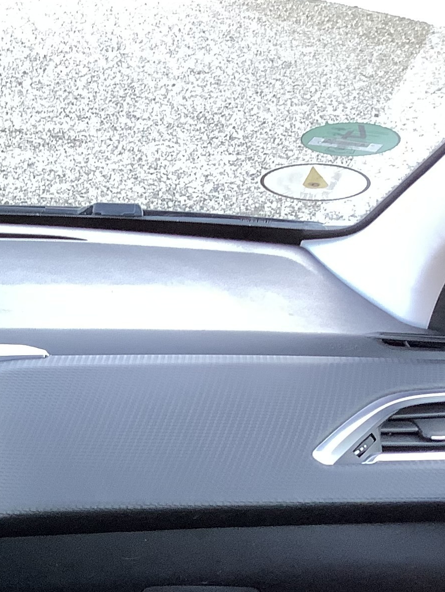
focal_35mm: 85
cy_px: 583
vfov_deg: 22.2
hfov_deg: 15.3
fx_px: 1456
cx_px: -317
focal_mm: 3.3
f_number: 2.4
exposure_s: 1/60
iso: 80
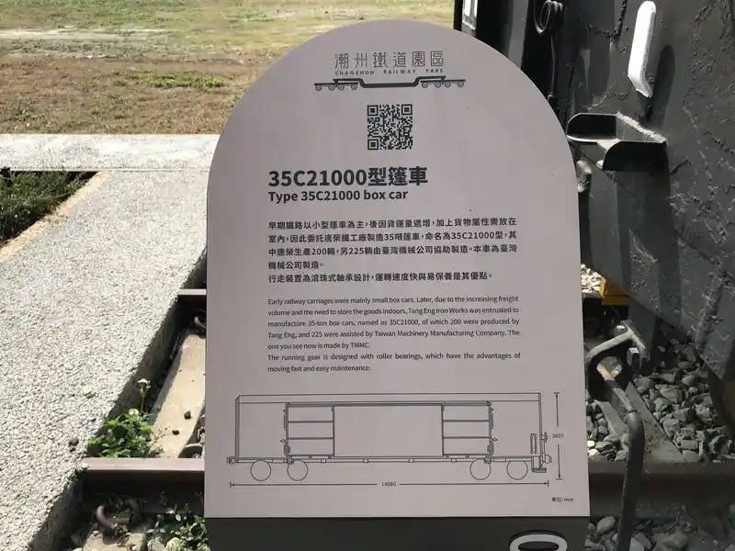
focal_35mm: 28
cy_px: 276
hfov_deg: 63.4
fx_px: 595
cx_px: 368
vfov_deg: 49.7
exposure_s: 1/1350
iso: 20
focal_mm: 3.99
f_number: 1.8
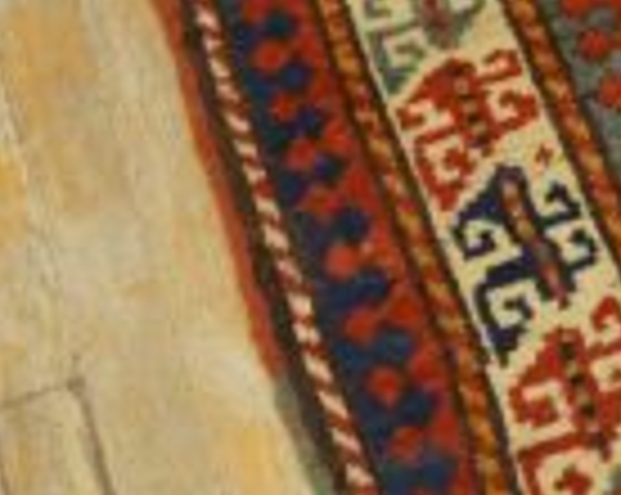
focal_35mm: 110
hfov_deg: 14.9
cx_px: 1161
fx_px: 2019
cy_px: 389
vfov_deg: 13.9
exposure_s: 1/160
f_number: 4
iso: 2000
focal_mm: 18
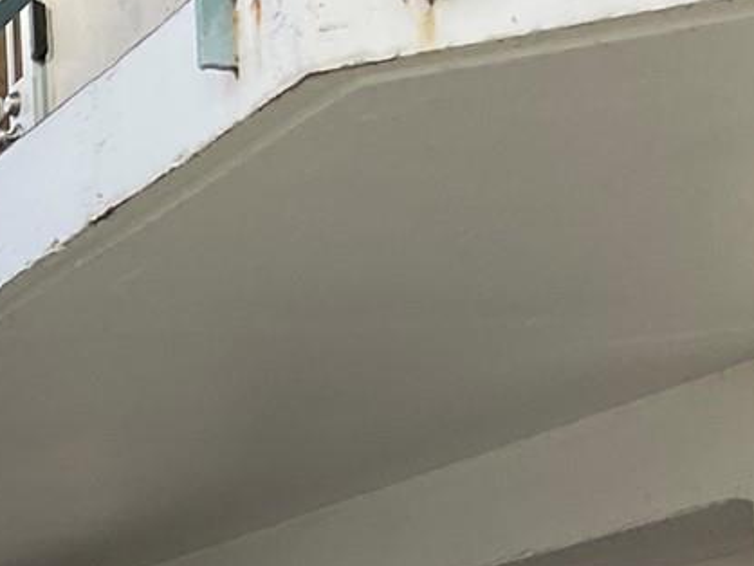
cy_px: 775
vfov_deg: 12.8
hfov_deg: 15.7
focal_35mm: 111
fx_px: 2419
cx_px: -518
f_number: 1.8
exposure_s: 1/237
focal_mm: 3
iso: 16
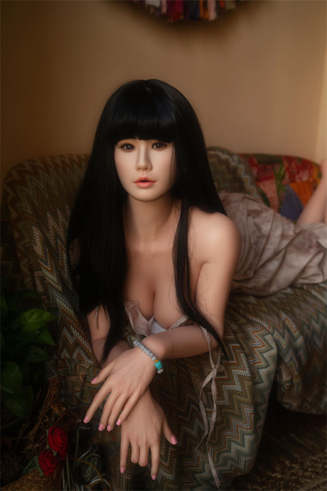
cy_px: 246
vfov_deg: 54.4
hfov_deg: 37.9
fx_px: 477
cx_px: 164
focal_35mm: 35
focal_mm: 35
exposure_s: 1/125
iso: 100
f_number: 2.8
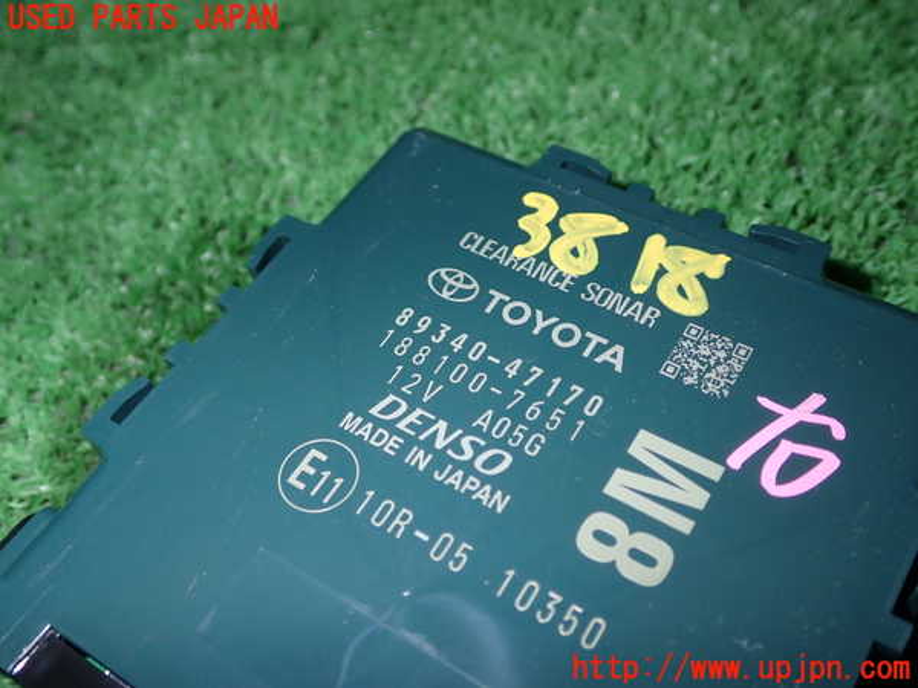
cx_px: 459
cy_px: 344
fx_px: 1008
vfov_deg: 37.7
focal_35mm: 38
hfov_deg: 49.0
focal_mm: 6.83
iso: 200
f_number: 8
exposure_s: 1/40
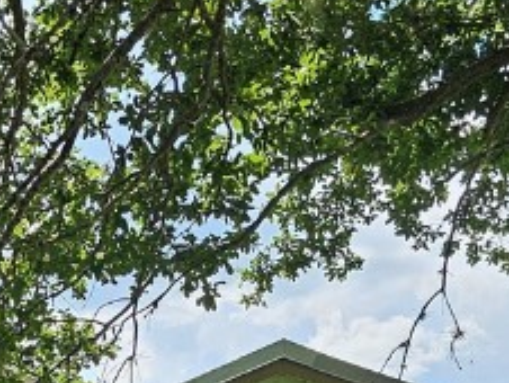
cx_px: -216
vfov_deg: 12.9
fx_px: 1531
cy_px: 687
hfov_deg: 17.3
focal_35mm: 104
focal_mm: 6.3
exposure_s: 1/255
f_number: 1.7
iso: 10
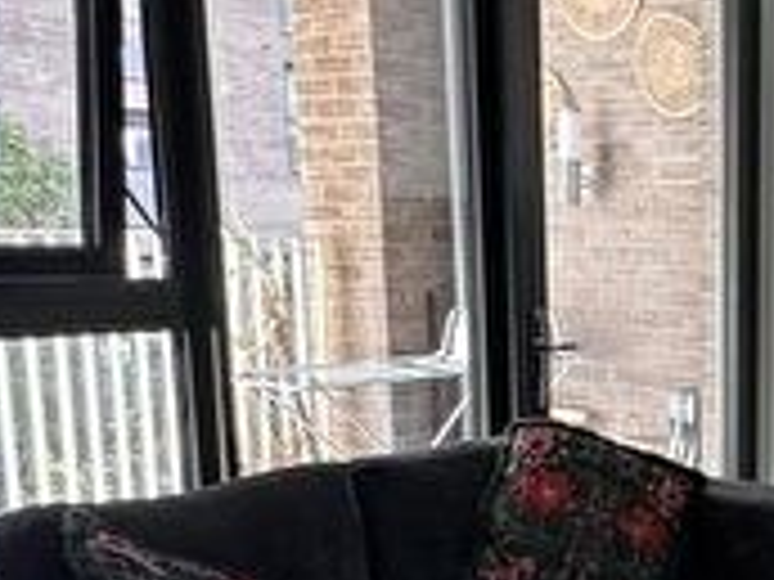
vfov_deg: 25.1
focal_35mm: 57
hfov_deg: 29.6
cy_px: 483
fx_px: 1274
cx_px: 896
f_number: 2.2
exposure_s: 1/99
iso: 250
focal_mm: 2.22
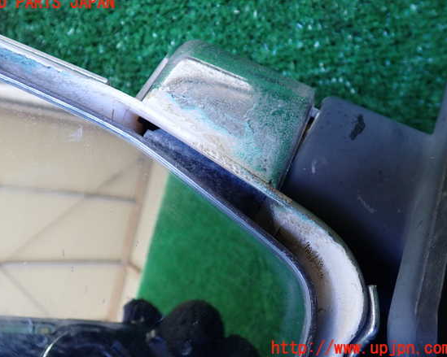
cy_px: 176
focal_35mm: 32
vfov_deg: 45.8
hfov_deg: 55.6
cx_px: 211
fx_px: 423
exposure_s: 1/60
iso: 160
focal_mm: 5.4
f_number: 2.3
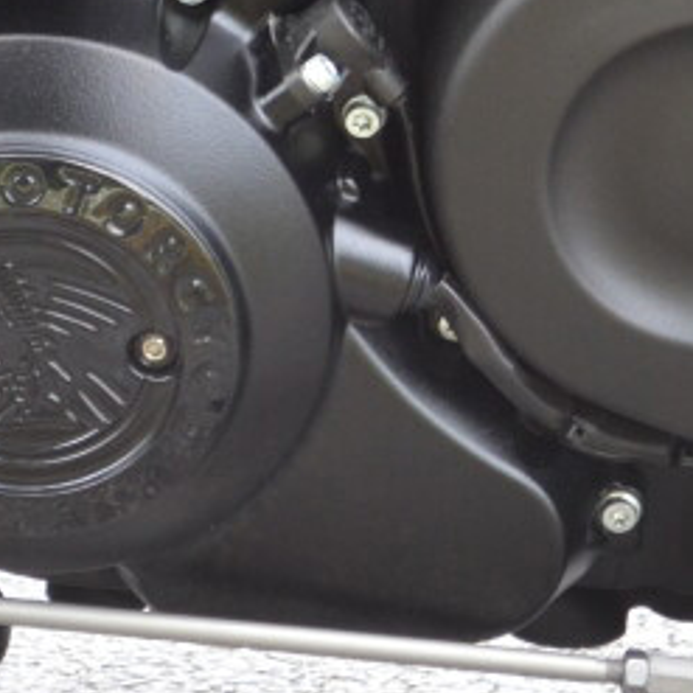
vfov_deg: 5.1
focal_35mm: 340
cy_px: -219
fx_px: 7702
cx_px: 210
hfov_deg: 5.2
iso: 400
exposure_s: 1/80
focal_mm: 55
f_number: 5.6
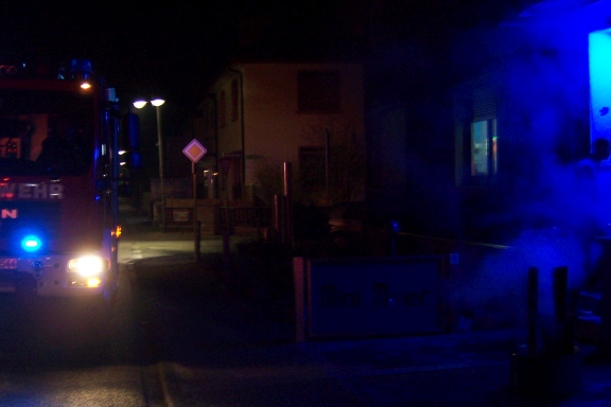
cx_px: 274
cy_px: 245
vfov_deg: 25.9
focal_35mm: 52
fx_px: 882
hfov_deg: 38.1
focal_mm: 6.2
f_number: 2.8
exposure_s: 1/8
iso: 160
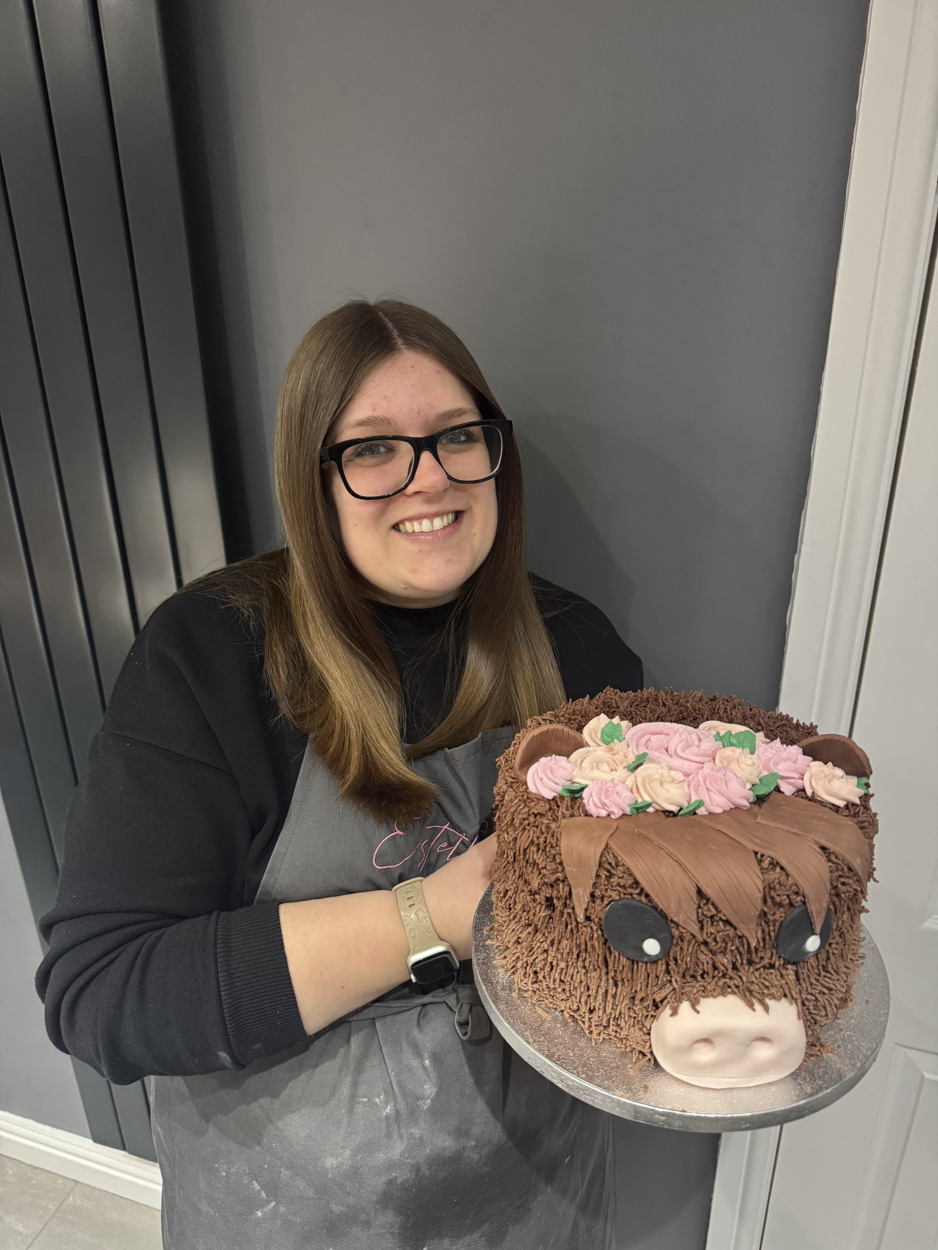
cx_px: 469
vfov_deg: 71.6
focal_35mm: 24
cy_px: 625
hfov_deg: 56.8
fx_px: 867
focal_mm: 6.76
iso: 500
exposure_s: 1/51
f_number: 1.78
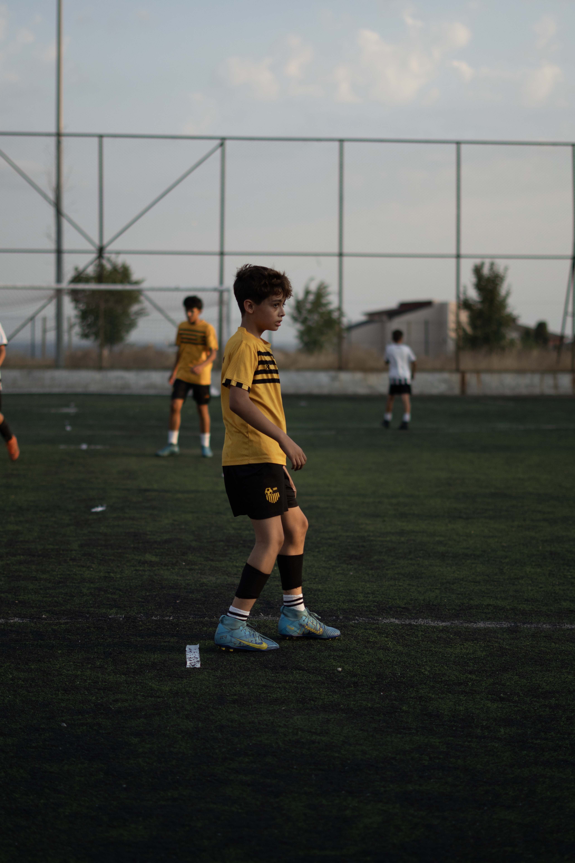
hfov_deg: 18.2
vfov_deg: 27.0
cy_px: 432
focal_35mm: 75
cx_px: 288
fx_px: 1797
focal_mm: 50
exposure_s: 1/3200
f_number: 1.8
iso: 250
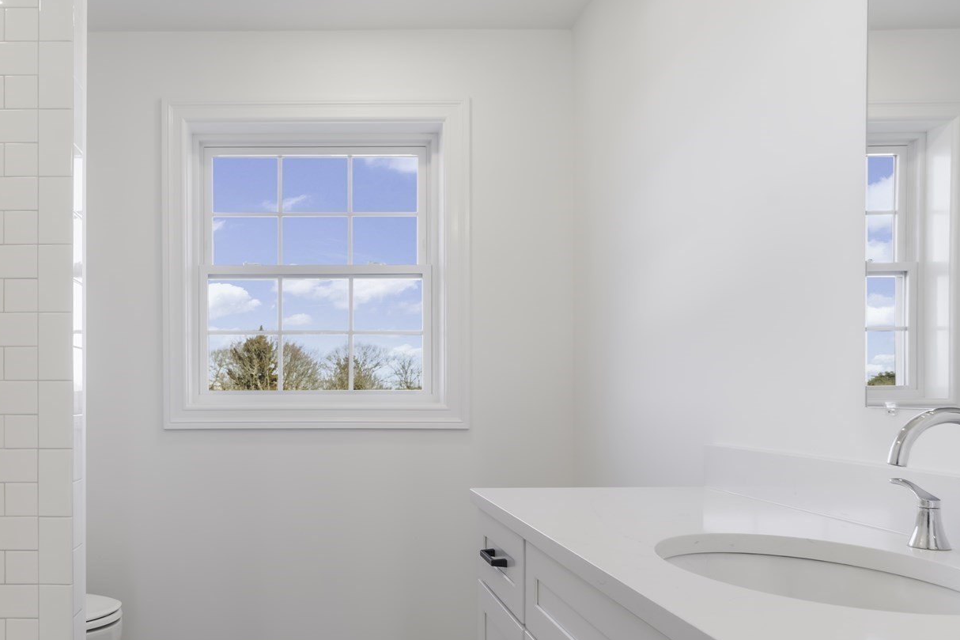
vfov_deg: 47.4
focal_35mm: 27
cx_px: 305
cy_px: 404
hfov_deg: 65.3
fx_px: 720
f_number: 8
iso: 200
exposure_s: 1/4
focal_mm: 16
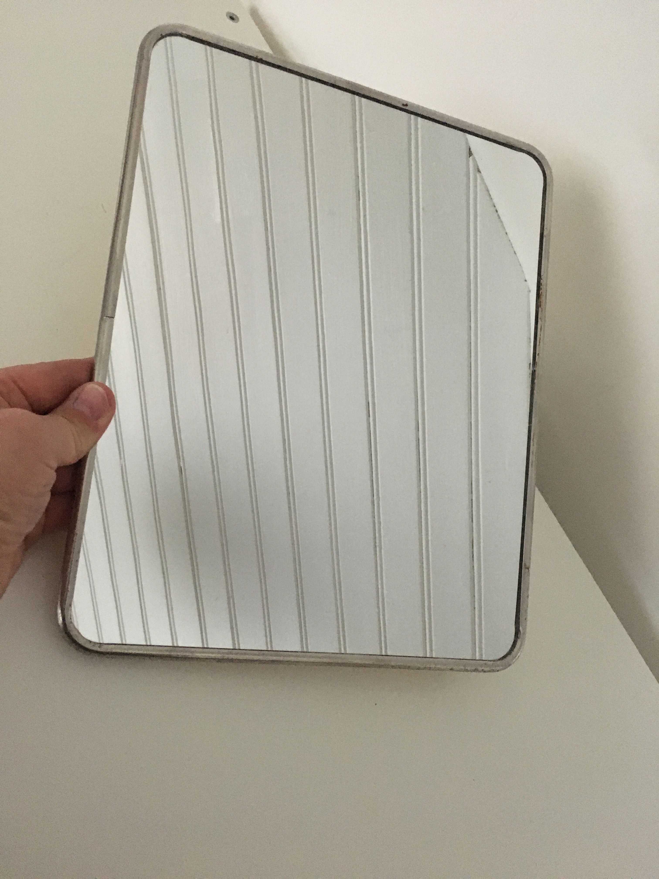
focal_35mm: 29
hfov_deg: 48.2
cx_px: 330
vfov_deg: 61.7
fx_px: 736
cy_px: 440
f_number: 2.2
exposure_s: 1/17
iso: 250
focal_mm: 4.15
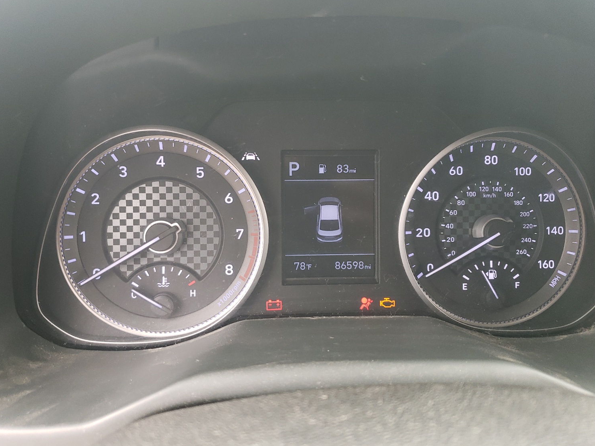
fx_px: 481
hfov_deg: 63.5
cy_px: 212
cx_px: 299
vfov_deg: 49.7
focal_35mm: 28
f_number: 1.5
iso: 86
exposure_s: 1/60.2
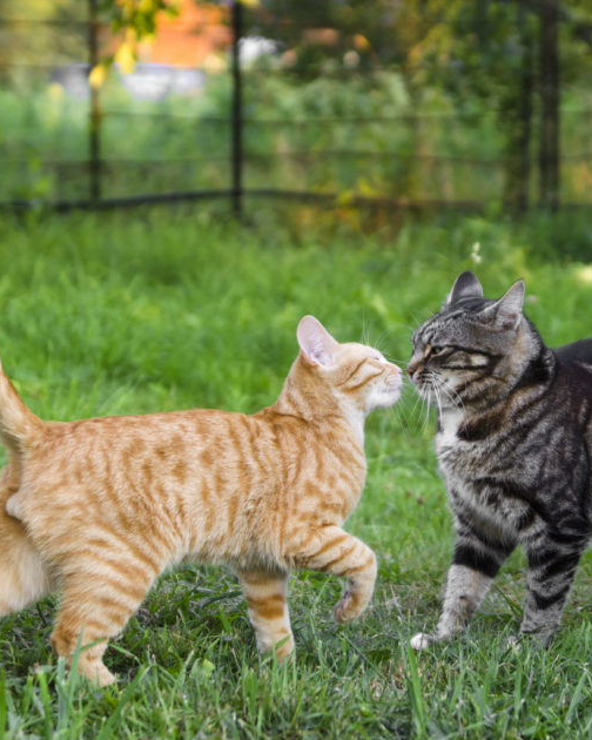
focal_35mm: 105
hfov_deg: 14.6
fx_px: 2300
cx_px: 390
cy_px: 389
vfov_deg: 18.3
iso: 250
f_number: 2.8
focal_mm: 46
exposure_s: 1/250
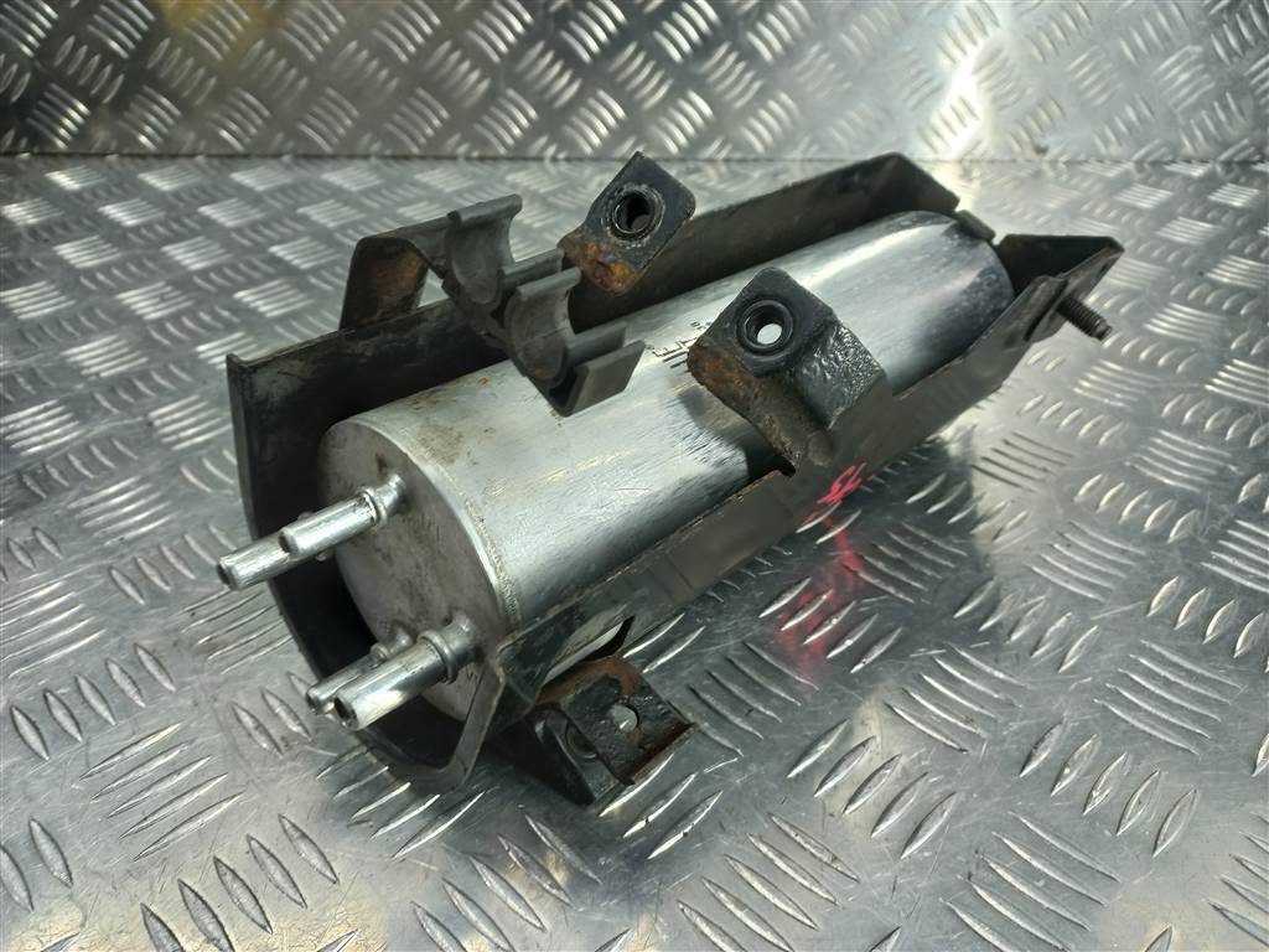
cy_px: 476
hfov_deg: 69.4
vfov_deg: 54.9
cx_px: 634
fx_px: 916
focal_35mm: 25
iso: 50
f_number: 1.8
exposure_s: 1/50
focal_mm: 4.6
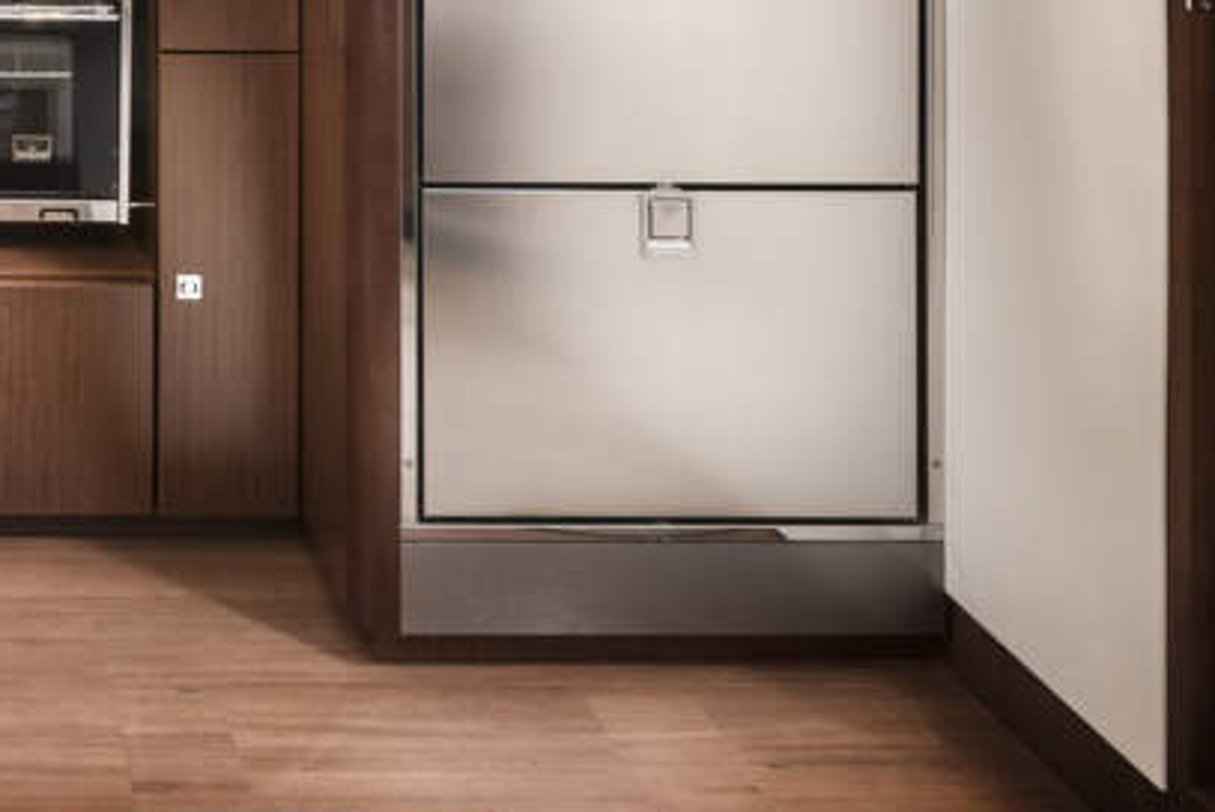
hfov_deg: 38.3
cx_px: -182
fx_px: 1351
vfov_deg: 28.9
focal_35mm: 40
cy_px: -163
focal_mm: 15
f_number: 16
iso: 100
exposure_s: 2
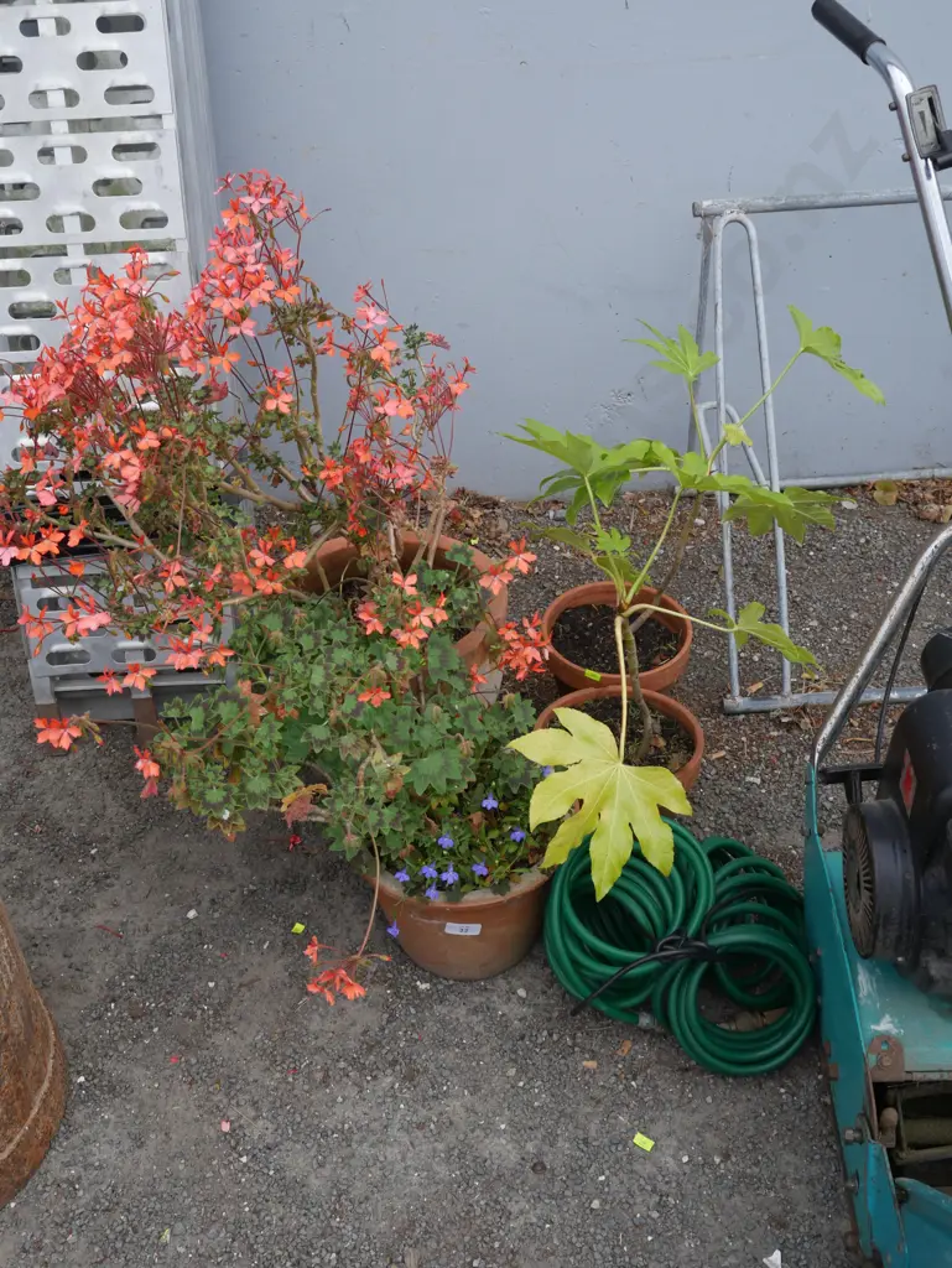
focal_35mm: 40
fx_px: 1466
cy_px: 634
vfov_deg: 46.8
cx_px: 476
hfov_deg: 36.0
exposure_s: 1/250
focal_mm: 20
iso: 200
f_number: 6.3
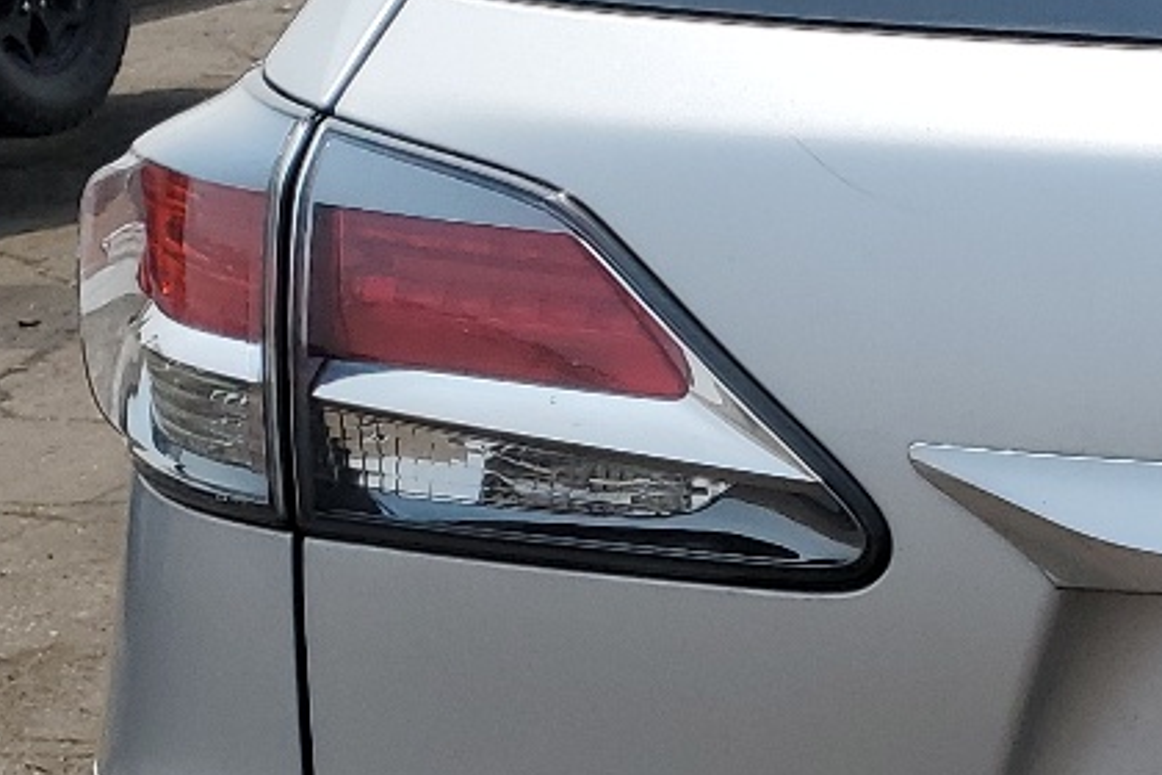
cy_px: 675
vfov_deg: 13.2
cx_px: 1868
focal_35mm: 103
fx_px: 3324
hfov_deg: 17.3
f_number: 1.5
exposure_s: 1/5000
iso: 50
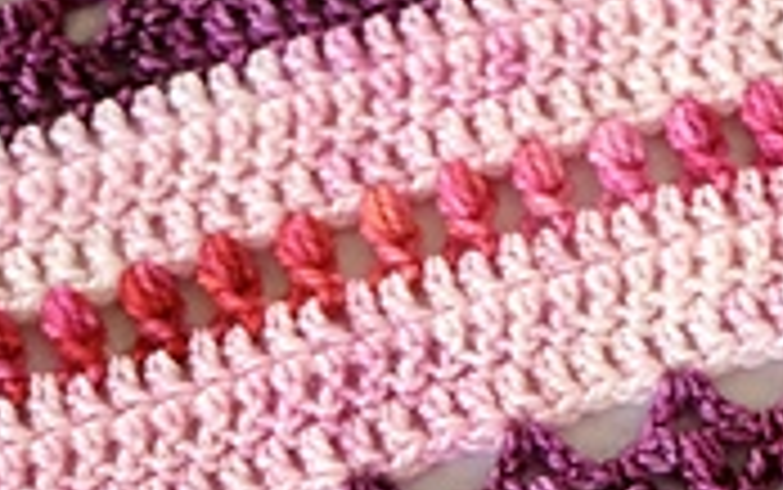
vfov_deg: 8.5
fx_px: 3288
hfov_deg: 12.6
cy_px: 285
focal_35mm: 154
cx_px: 1332
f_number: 4
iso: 1250
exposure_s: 1/100
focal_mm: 27.5
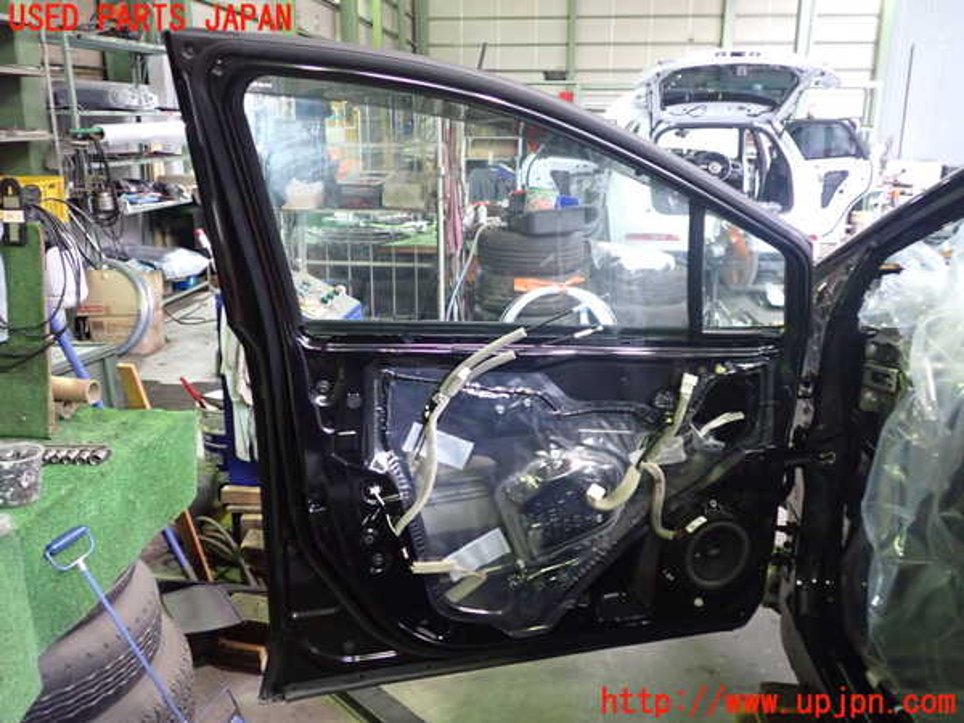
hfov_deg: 60.0
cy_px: 362
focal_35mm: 30
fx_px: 835
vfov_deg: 46.8
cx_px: 482
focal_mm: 5.4
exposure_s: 1/30
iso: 640
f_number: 2.3
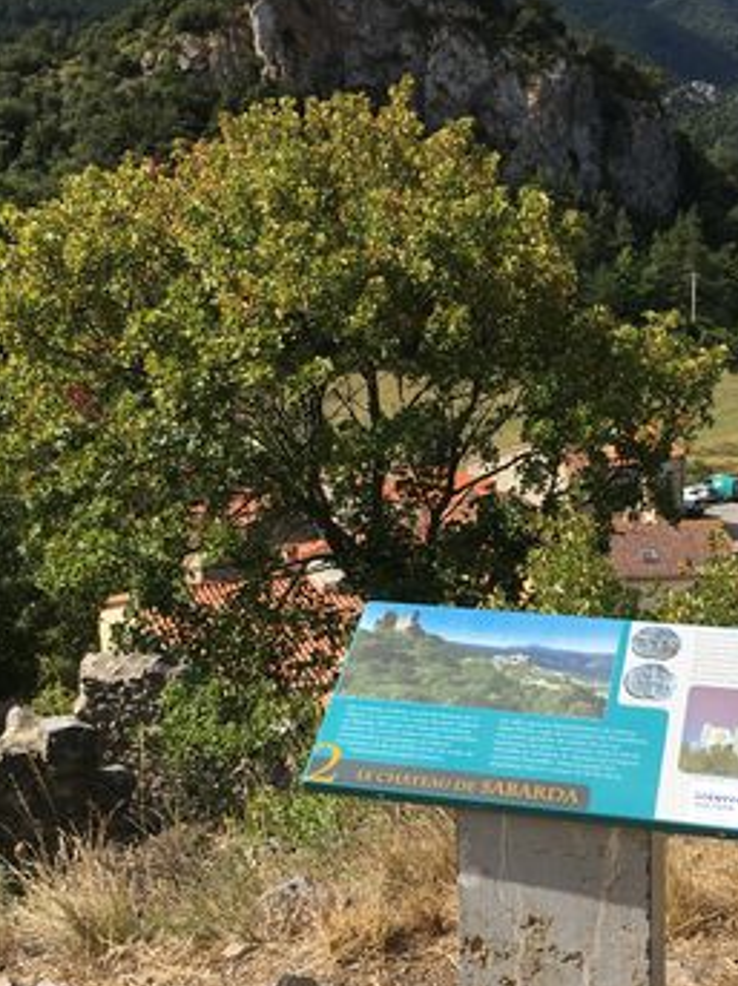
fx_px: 1365
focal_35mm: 48
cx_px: 461
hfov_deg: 30.1
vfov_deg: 39.6
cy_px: 545
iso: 25
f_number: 2.2
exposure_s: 1/1570
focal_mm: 4.15
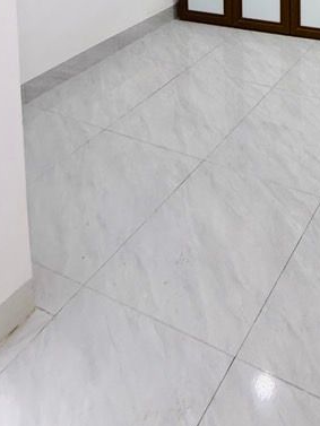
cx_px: 370
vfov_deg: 33.4
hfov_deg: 32.2
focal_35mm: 38
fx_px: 468
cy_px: -146
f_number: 2.2
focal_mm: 2.22
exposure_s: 1/100
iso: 200
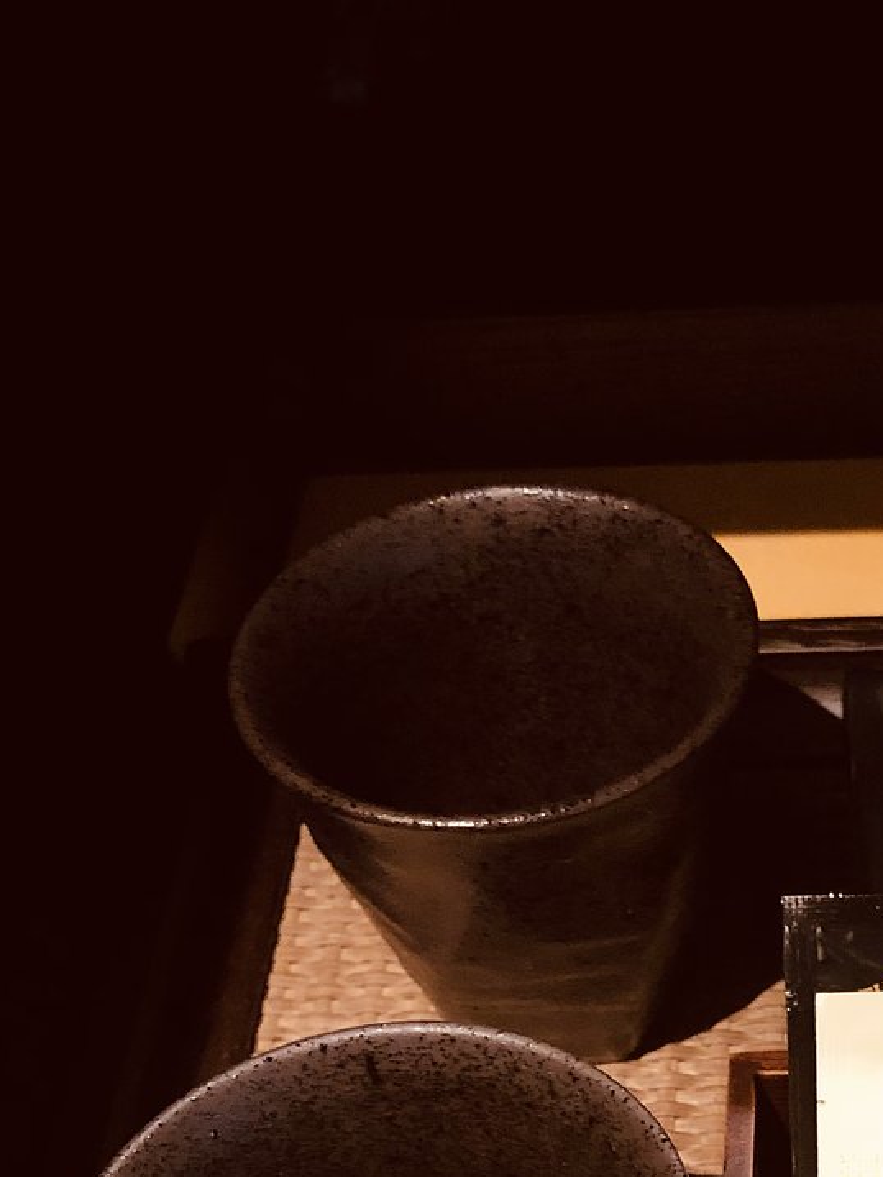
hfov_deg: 23.8
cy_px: 1220
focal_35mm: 60
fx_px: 2040
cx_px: 775
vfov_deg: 29.7
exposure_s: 1/9
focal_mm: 3.99
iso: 100
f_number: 1.8
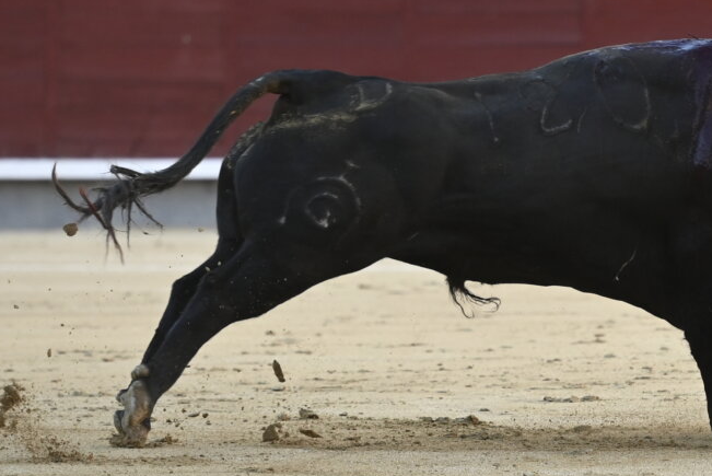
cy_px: 97
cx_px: 674
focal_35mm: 515
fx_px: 10192
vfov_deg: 2.7
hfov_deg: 4.0
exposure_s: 1/800
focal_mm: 175
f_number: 3.5
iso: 800
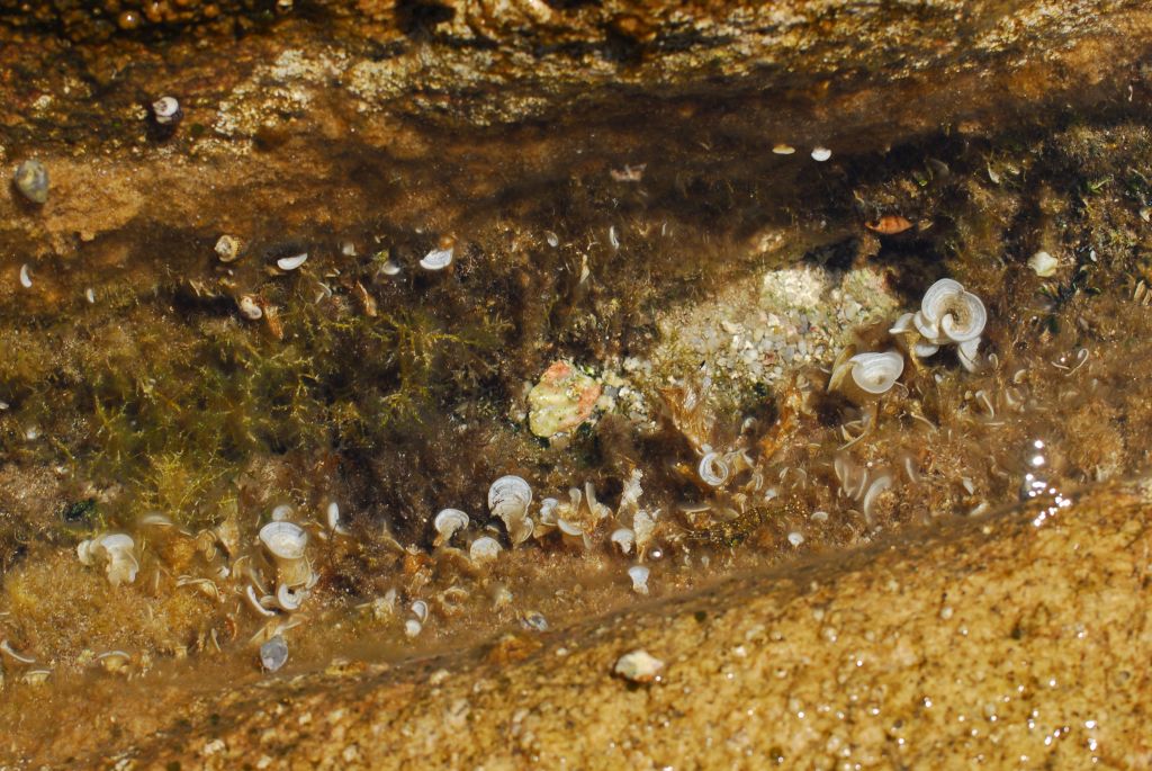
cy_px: 386
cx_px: 576
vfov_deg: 13.1
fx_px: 3363
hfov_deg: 19.4
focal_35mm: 105
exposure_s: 1/250
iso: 100
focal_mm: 70
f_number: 8
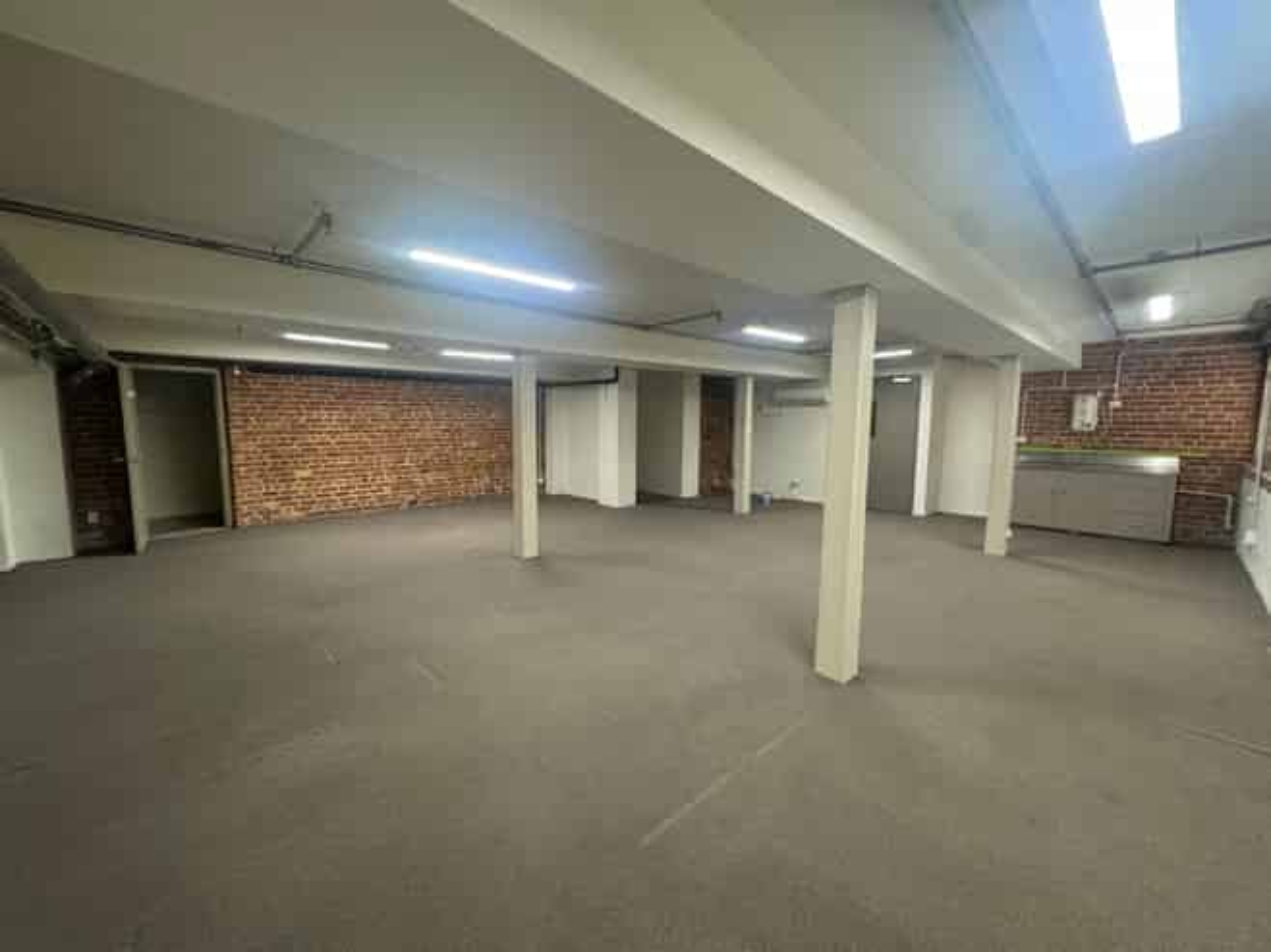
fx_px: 514
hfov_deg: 102.1
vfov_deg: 85.6
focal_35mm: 14
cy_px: 476
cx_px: 636
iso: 320
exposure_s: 1/50
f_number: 2.2
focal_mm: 2.22
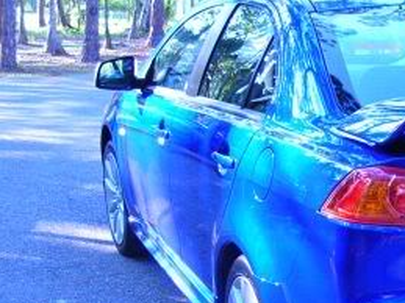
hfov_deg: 21.1
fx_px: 1041
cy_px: 223
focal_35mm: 89
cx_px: 424
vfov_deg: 16.5
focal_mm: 6
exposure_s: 1/52.3
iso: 50
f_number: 2.7
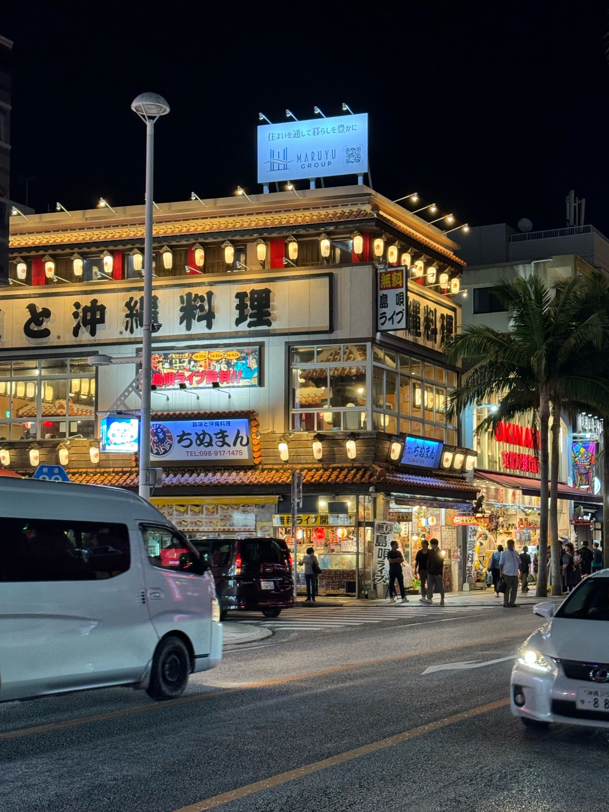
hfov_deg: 27.5
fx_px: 1243
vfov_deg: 36.1
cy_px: 438
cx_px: 318
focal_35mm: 53
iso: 250
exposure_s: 1/60
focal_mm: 6.76
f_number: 1.78
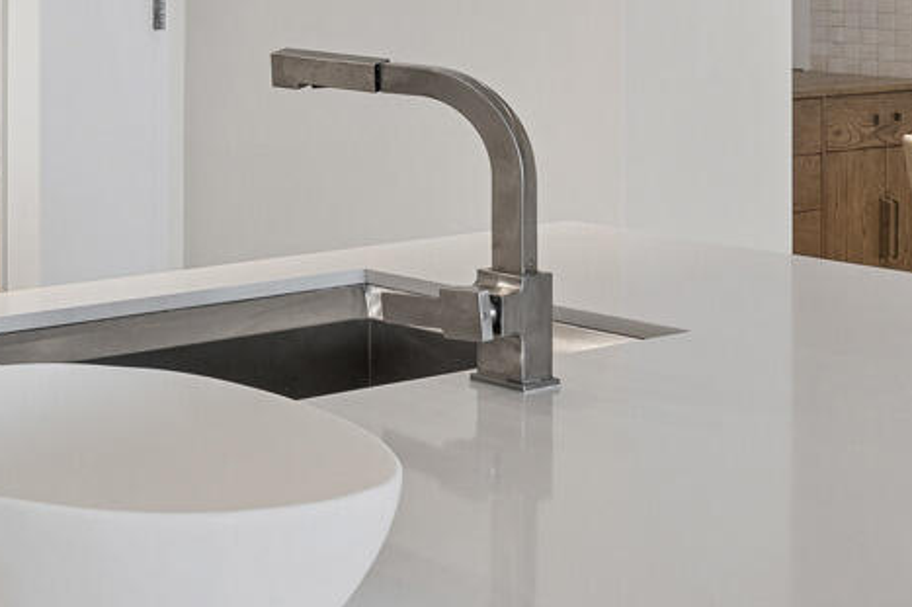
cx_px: -508
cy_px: -91
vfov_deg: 17.4
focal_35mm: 75
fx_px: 1899
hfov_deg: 21.8
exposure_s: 1/2.5
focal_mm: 14
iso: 125
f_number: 8
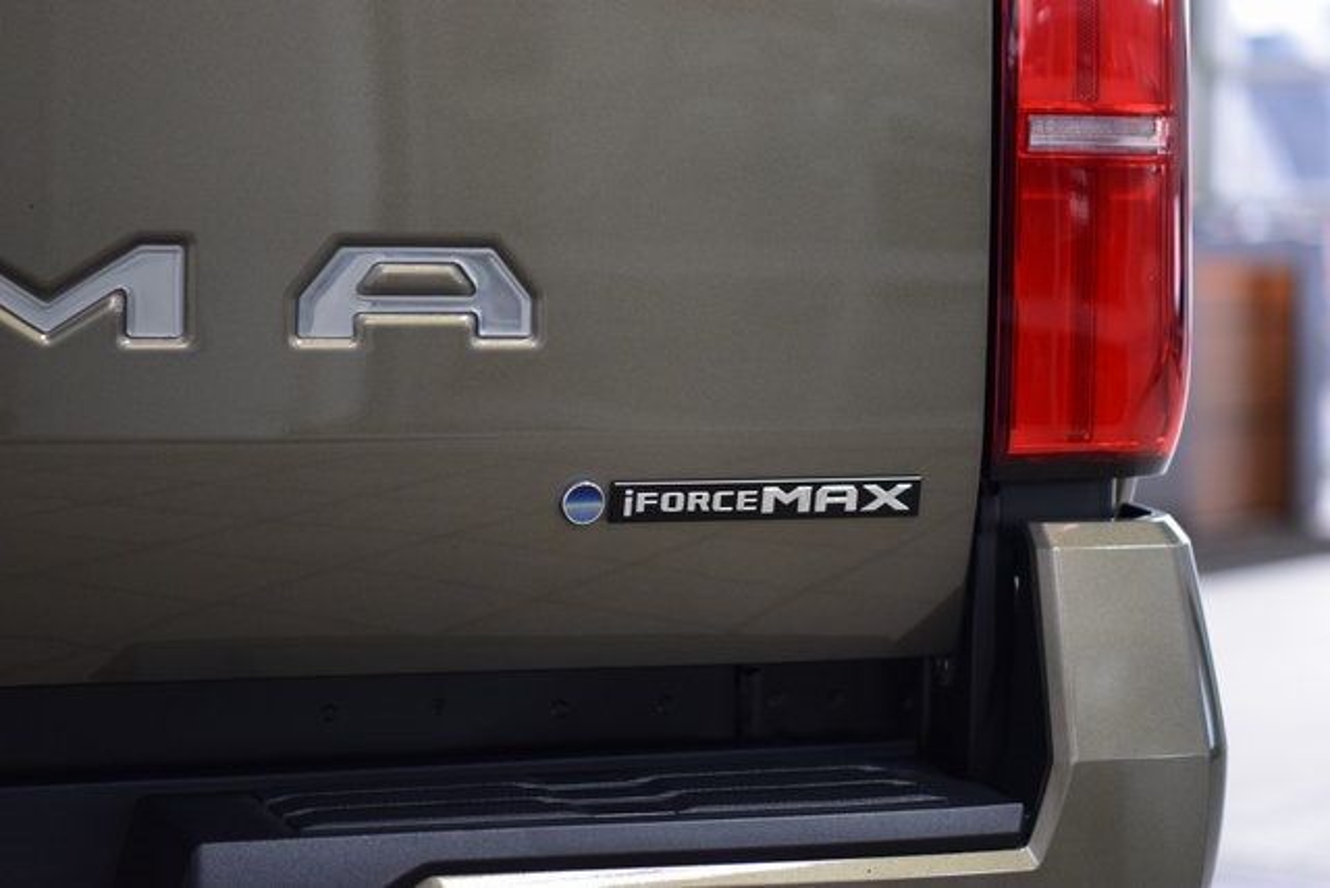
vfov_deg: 13.0
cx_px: 665
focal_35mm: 105
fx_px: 3880
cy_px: 444
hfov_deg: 19.5
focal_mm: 70
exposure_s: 1/100
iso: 1600
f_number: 2.8
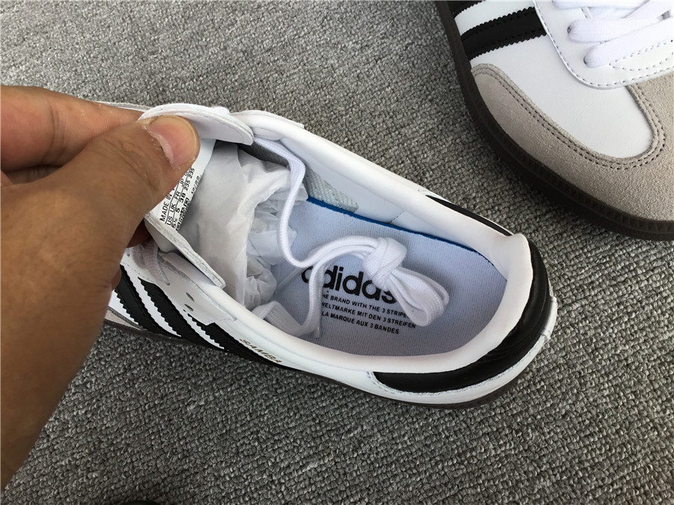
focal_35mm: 31
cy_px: 252
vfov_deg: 45.4
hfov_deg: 58.4
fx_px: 604
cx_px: 337
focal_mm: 3.3
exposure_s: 1/252
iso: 25
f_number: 2.4
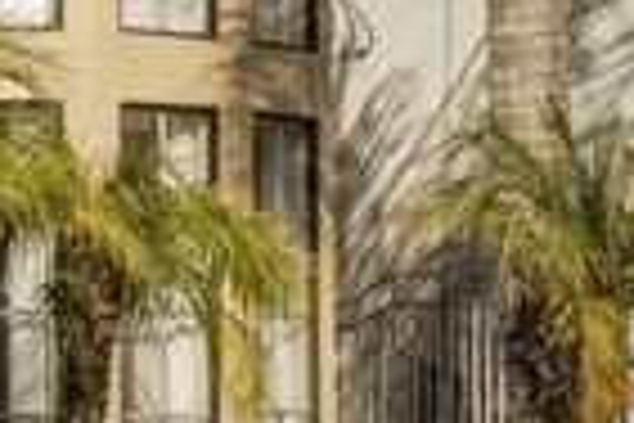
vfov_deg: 13.4
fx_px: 1801
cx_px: -652
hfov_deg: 15.6
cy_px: 162
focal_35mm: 102
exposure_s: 1/30
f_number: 18
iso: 100
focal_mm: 15
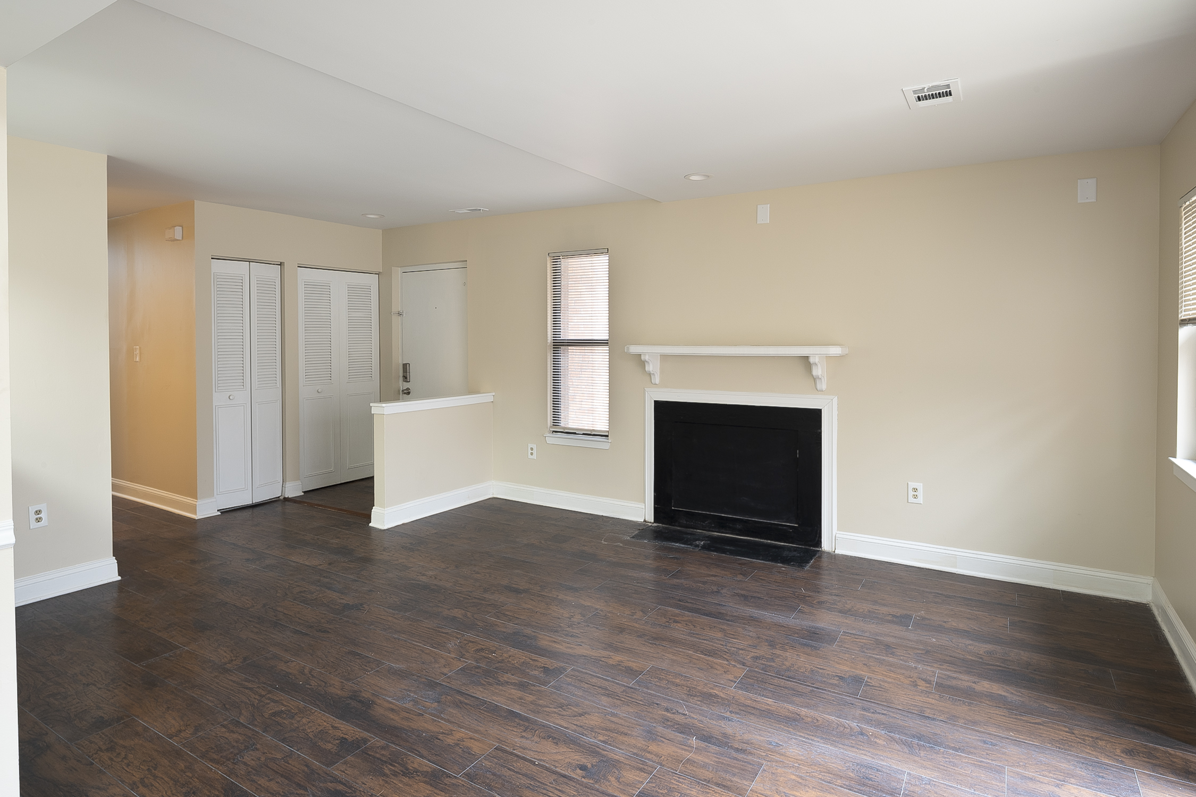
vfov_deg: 64.5
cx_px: 598
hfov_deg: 86.9
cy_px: 398
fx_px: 631
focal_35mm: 19
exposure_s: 1.3
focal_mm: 19
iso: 320
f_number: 14
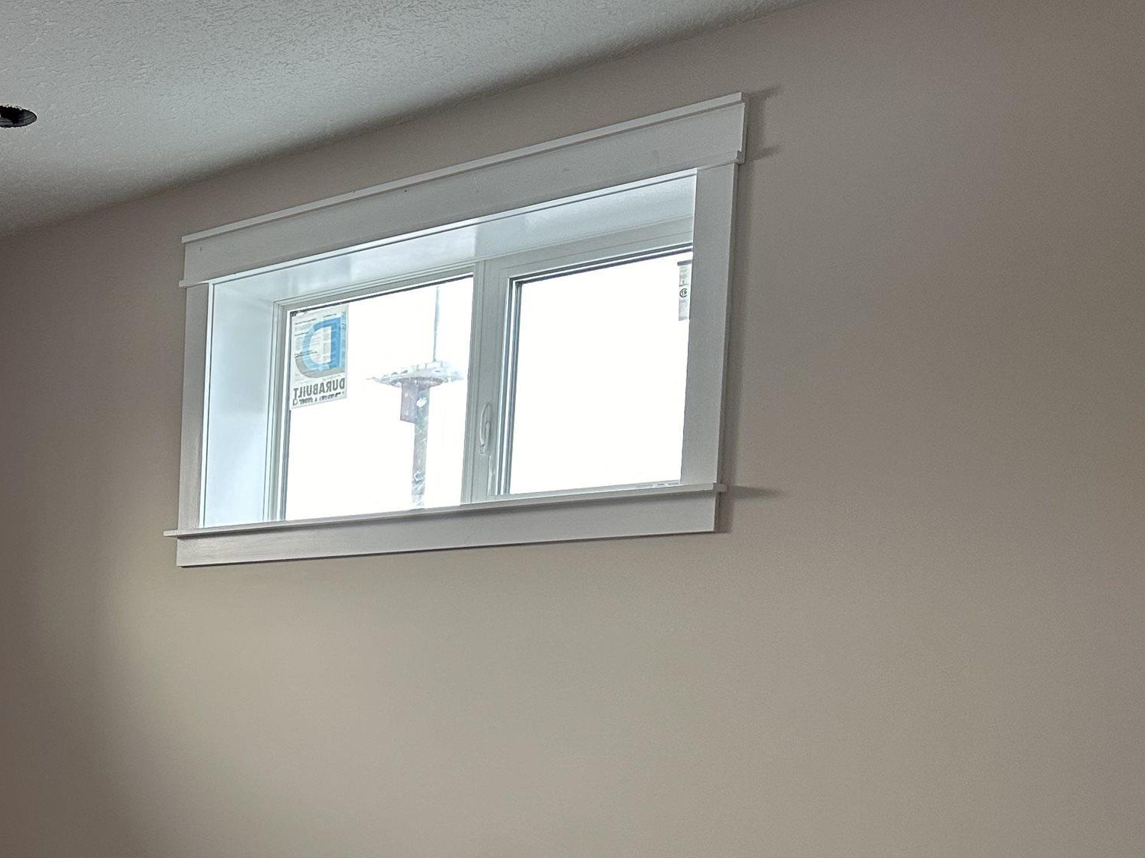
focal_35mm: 49
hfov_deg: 35.5
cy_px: 817
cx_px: 21
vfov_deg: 28.2
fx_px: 1620
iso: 250
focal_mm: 6.86
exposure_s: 1/75
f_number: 1.78
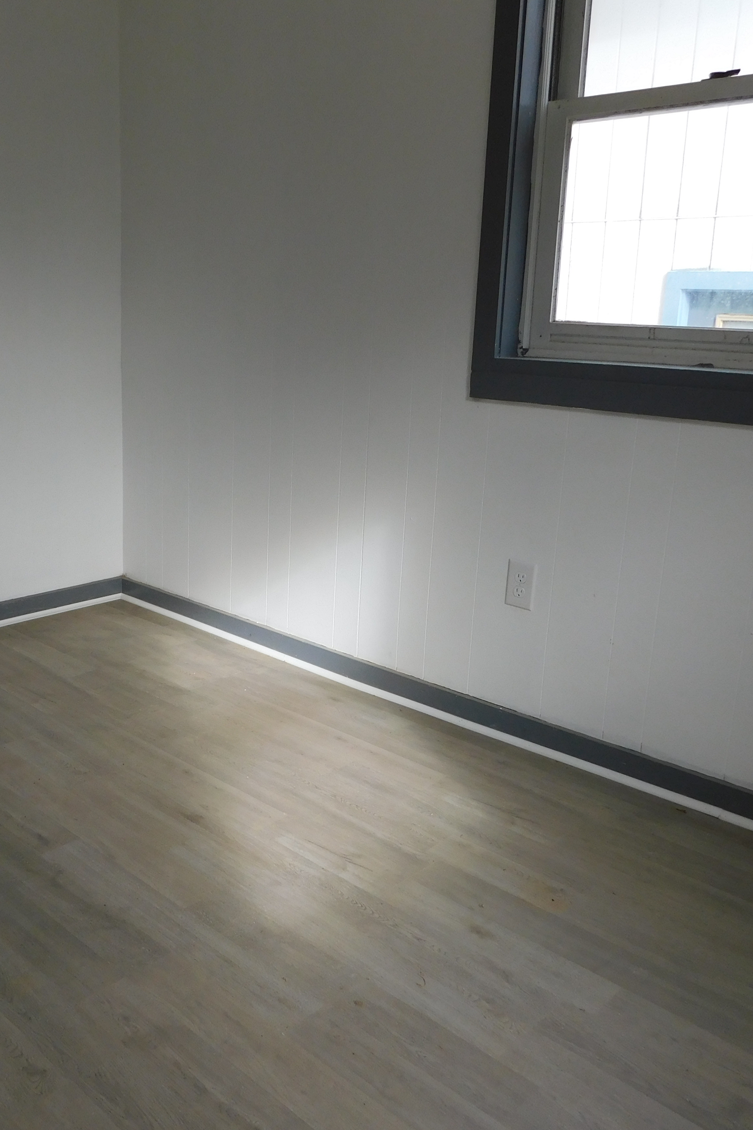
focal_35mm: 32
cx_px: 254
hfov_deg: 40.6
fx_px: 1004
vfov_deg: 58.7
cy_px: 564
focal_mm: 4
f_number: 3
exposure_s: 1/200
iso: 125
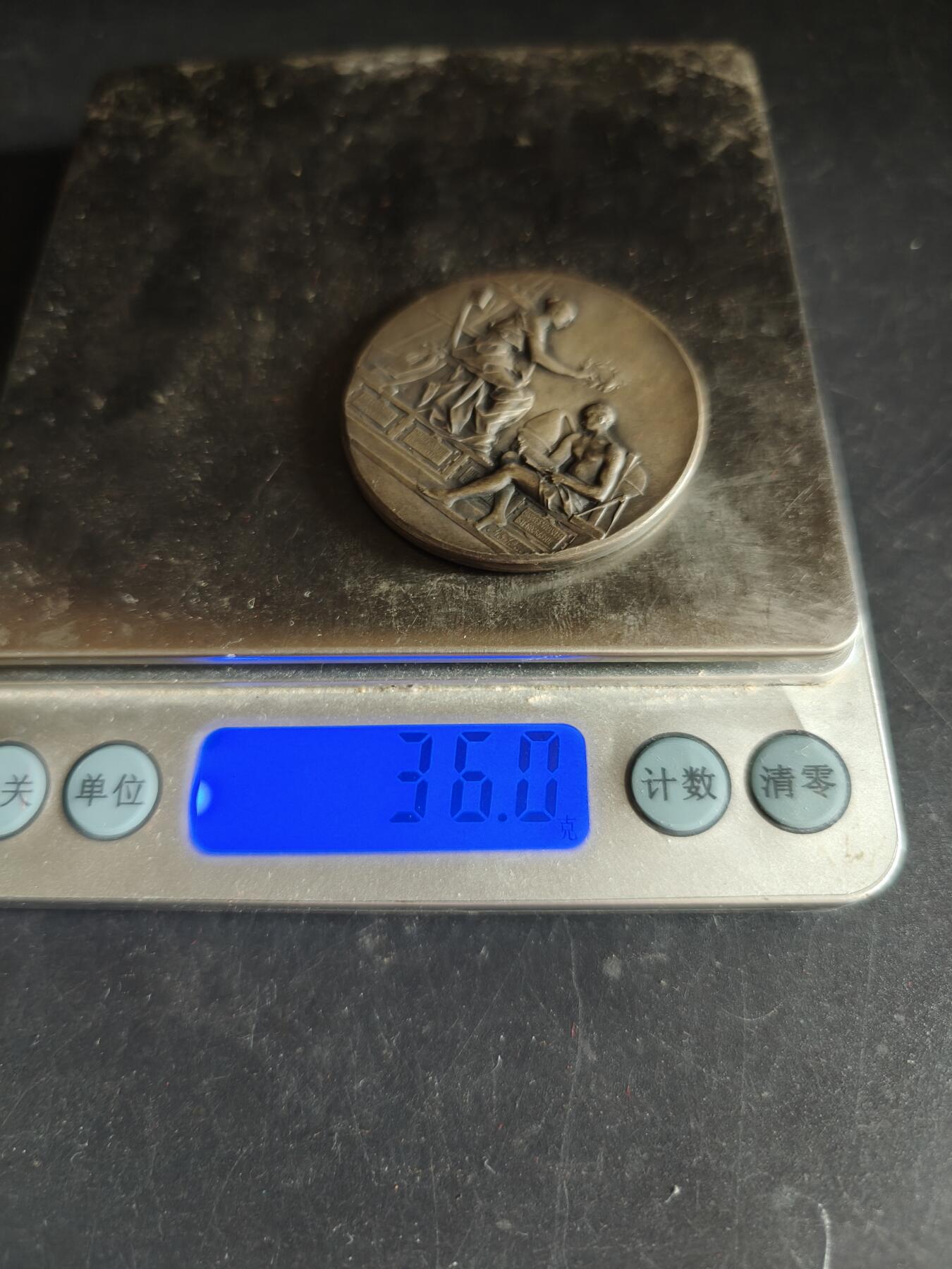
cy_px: 634
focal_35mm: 23
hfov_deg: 58.9
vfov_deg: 73.9
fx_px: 843
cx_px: 476
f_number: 1.6
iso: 800
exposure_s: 1/85.3
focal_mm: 6.06
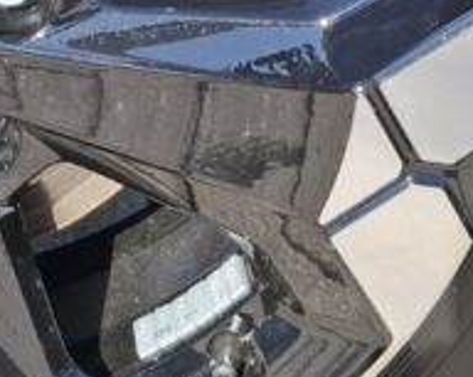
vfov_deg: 12.4
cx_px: -79
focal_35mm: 120
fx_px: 1677
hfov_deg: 15.5
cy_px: -138
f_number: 1.8
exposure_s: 1/935
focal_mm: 5.54
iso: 50
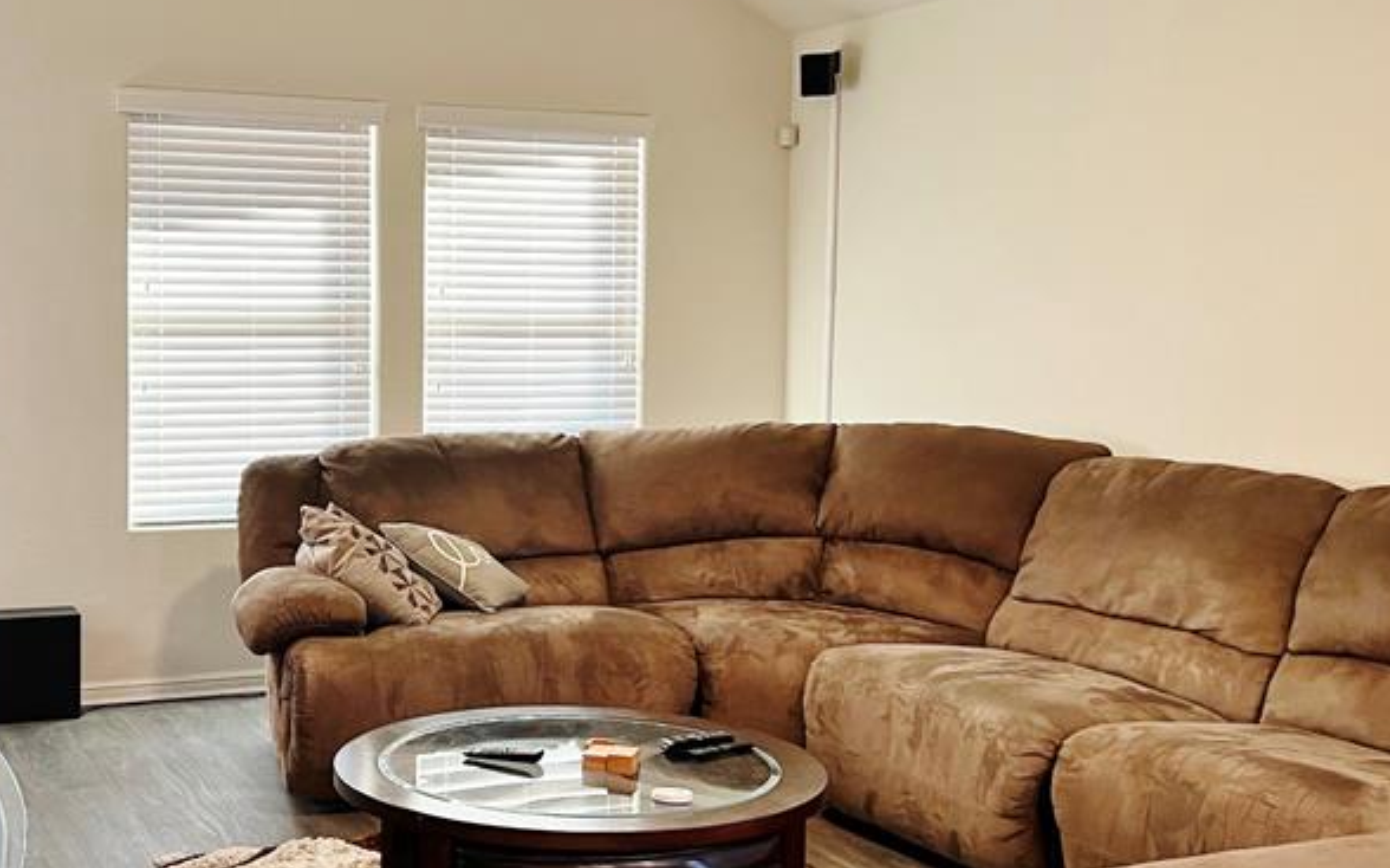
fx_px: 1818
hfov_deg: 41.3
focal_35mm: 48
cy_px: 416
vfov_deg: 26.8
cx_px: 466
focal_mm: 5.7
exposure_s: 1/60
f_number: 1.5
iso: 160
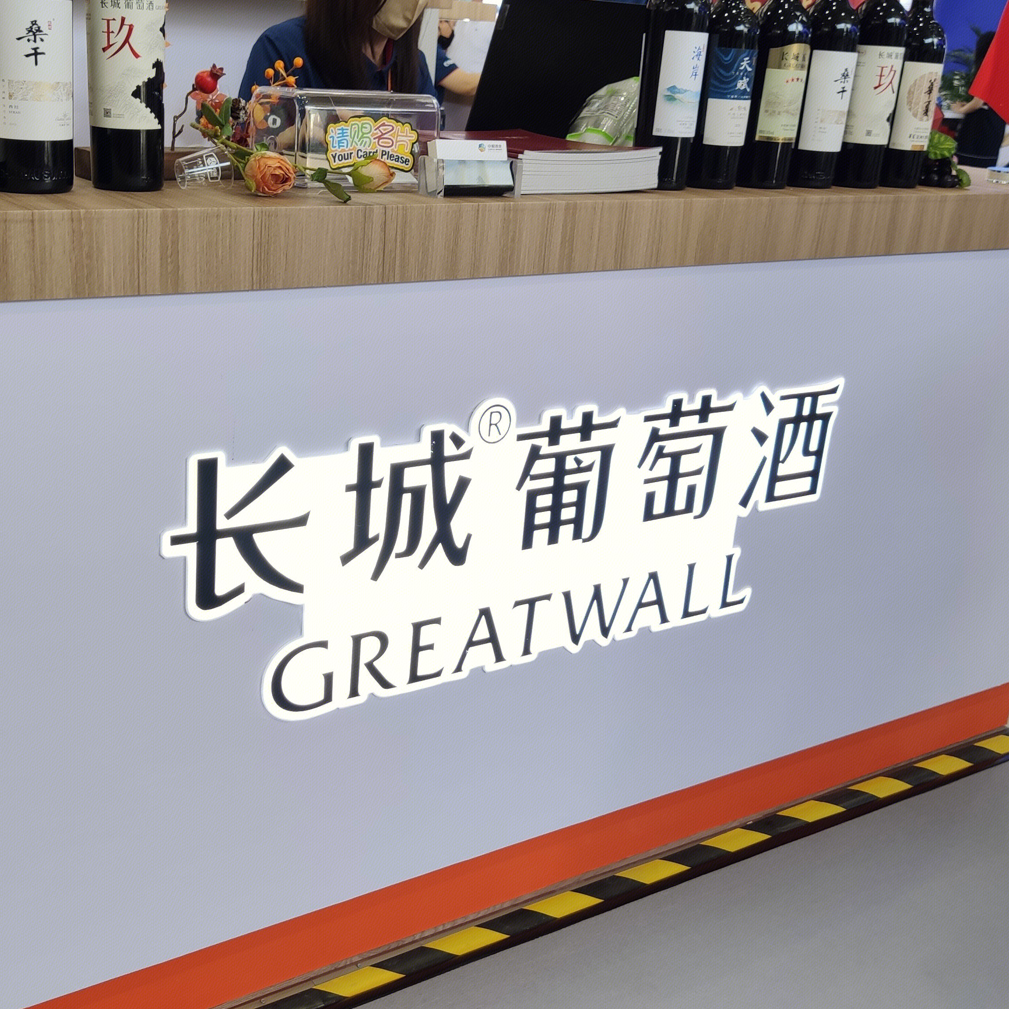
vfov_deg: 41.9
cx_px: 402
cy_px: 509
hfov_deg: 41.7
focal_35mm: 40
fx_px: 1319
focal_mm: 4.75
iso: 126
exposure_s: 1/100
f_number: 1.75
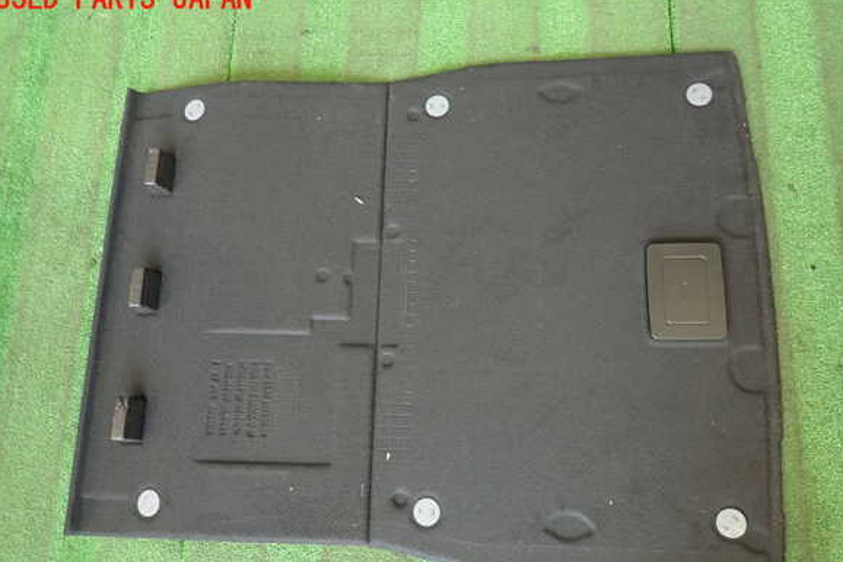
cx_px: 424
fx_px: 632
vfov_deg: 47.8
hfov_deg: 67.4
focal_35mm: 27
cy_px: 309
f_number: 2
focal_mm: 4.5
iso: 200
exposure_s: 1/30
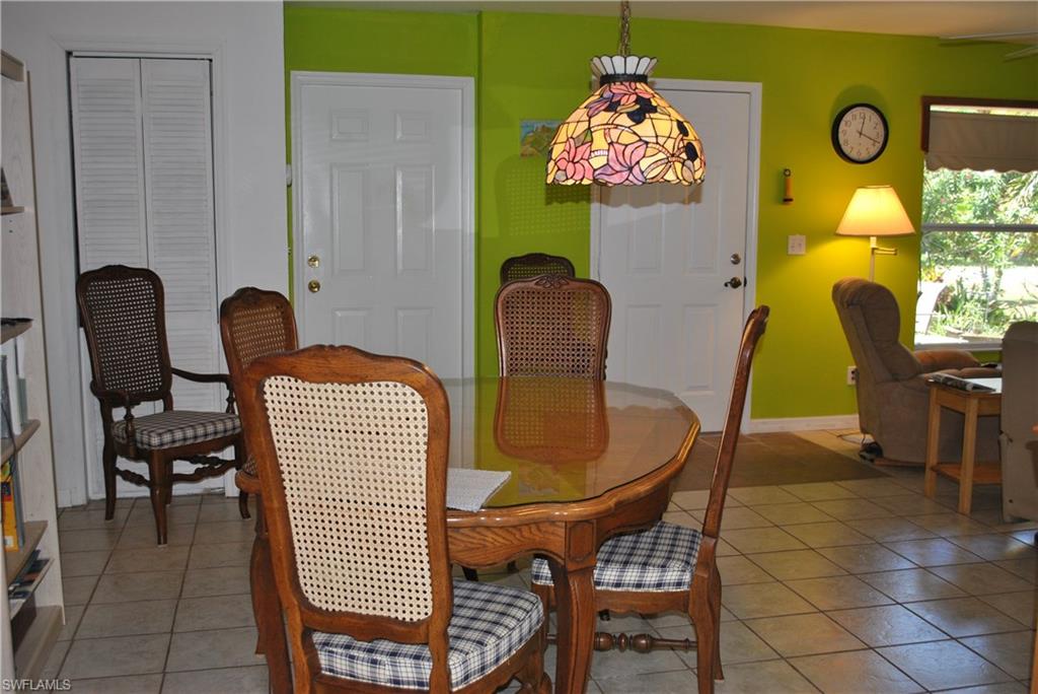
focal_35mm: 36
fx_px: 1039
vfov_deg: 36.9
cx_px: 519
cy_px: 347
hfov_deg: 53.1
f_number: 4
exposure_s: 1/60
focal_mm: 24
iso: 200
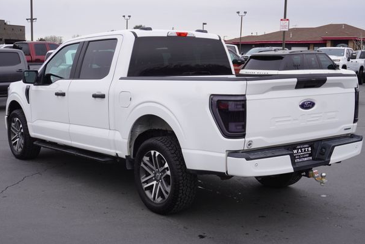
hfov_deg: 38.8
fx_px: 518
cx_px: 182
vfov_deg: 26.6
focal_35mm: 51
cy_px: 125
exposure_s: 1/100
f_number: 9
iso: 100
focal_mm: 32
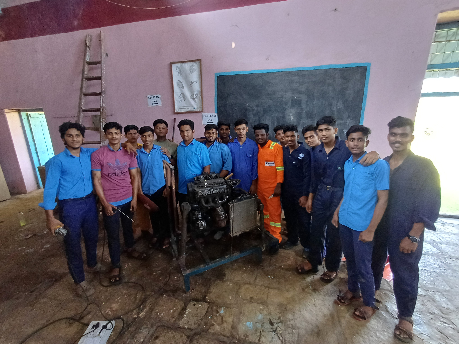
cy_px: 172
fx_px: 212
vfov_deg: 78.1
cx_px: 230
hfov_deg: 94.5
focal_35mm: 16
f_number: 2.2
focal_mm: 1.64
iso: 250
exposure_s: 1/25
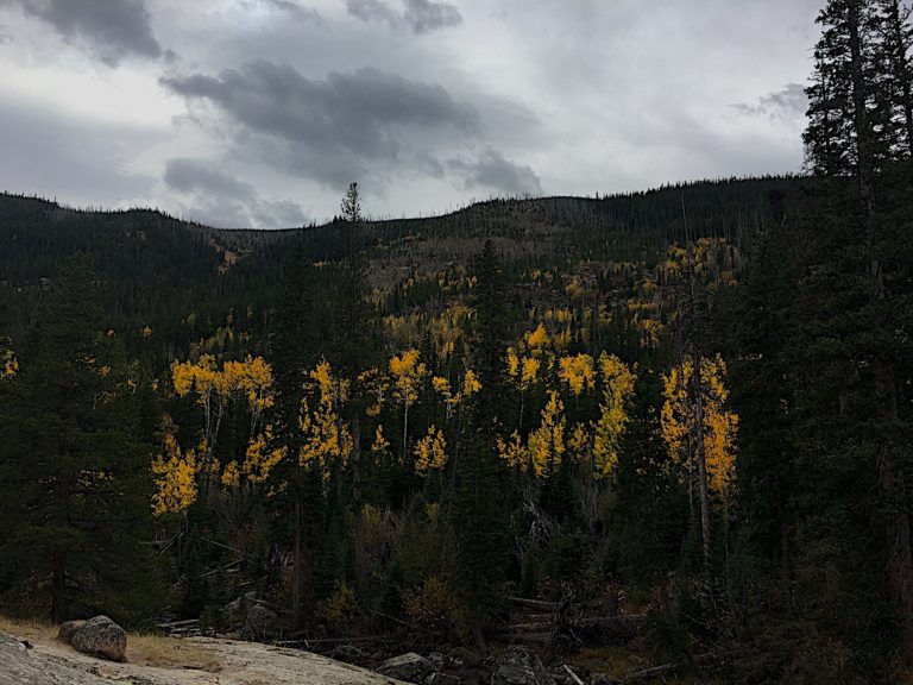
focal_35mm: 29
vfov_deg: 48.2
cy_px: 342
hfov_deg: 61.7
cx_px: 456
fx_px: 765
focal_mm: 4.15
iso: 25
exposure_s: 1/1451
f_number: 2.2
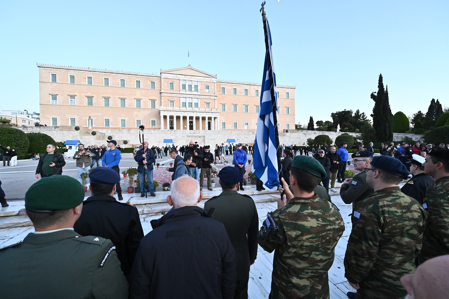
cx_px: 224
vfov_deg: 81.1
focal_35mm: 14
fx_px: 174
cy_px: 150
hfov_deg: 104.3
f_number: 6.3
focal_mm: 14
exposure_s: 1/250
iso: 4000
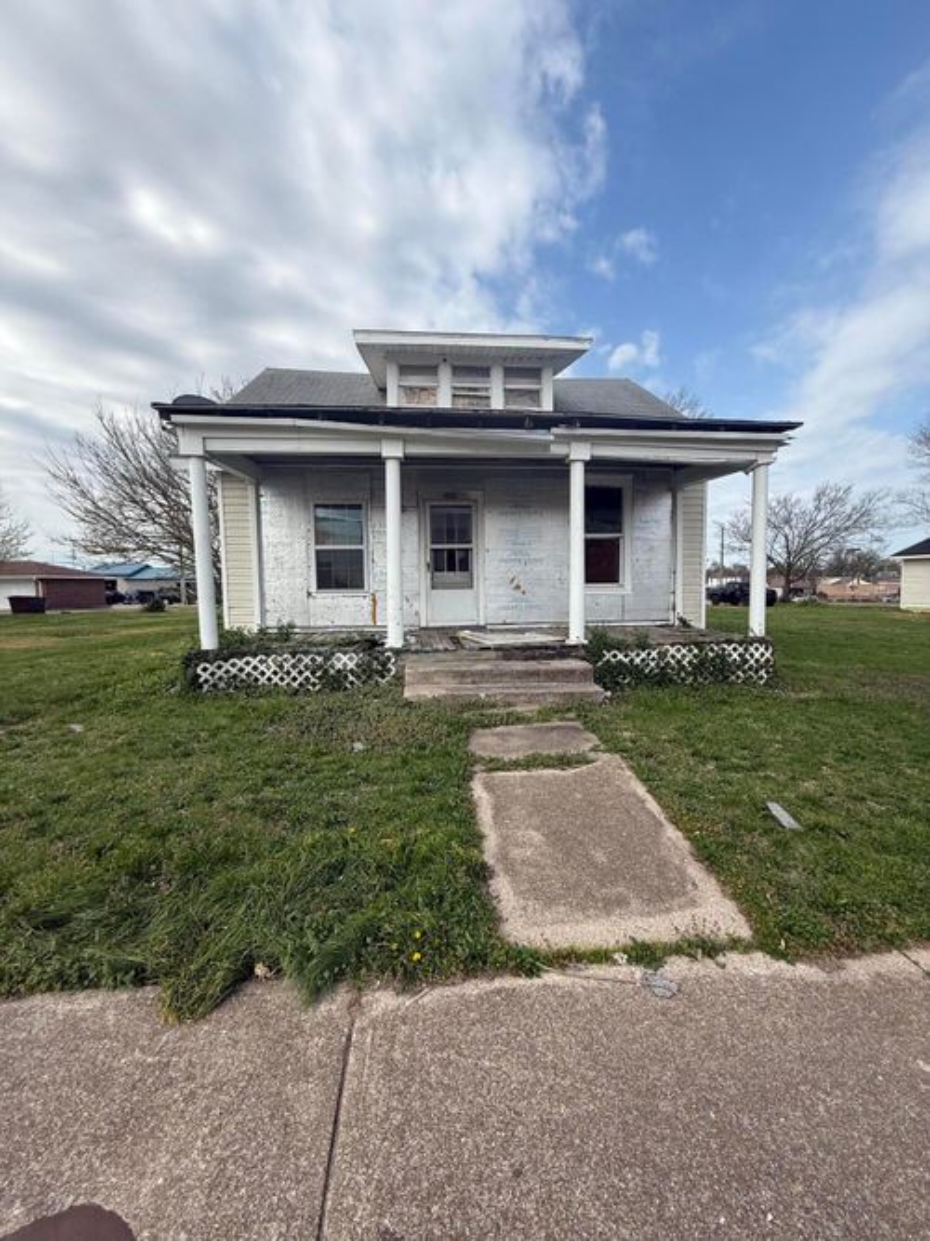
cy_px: 620
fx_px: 502
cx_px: 465
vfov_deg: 102.1
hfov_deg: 85.7
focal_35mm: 14
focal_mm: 2.22
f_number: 2.2
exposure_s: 1/820
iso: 50
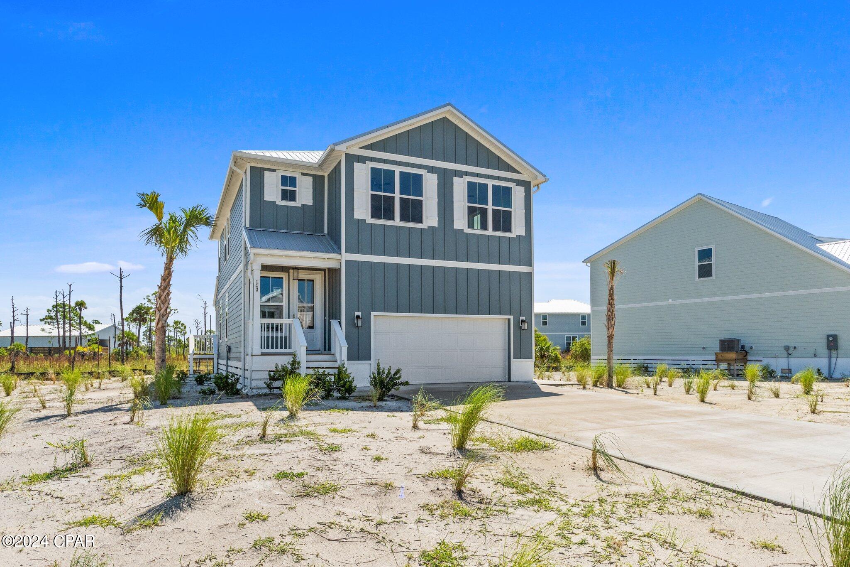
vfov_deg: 54.6
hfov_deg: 75.5
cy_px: 284
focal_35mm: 23
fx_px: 549
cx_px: 425
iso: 400
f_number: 8
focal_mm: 15.5
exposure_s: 1/250
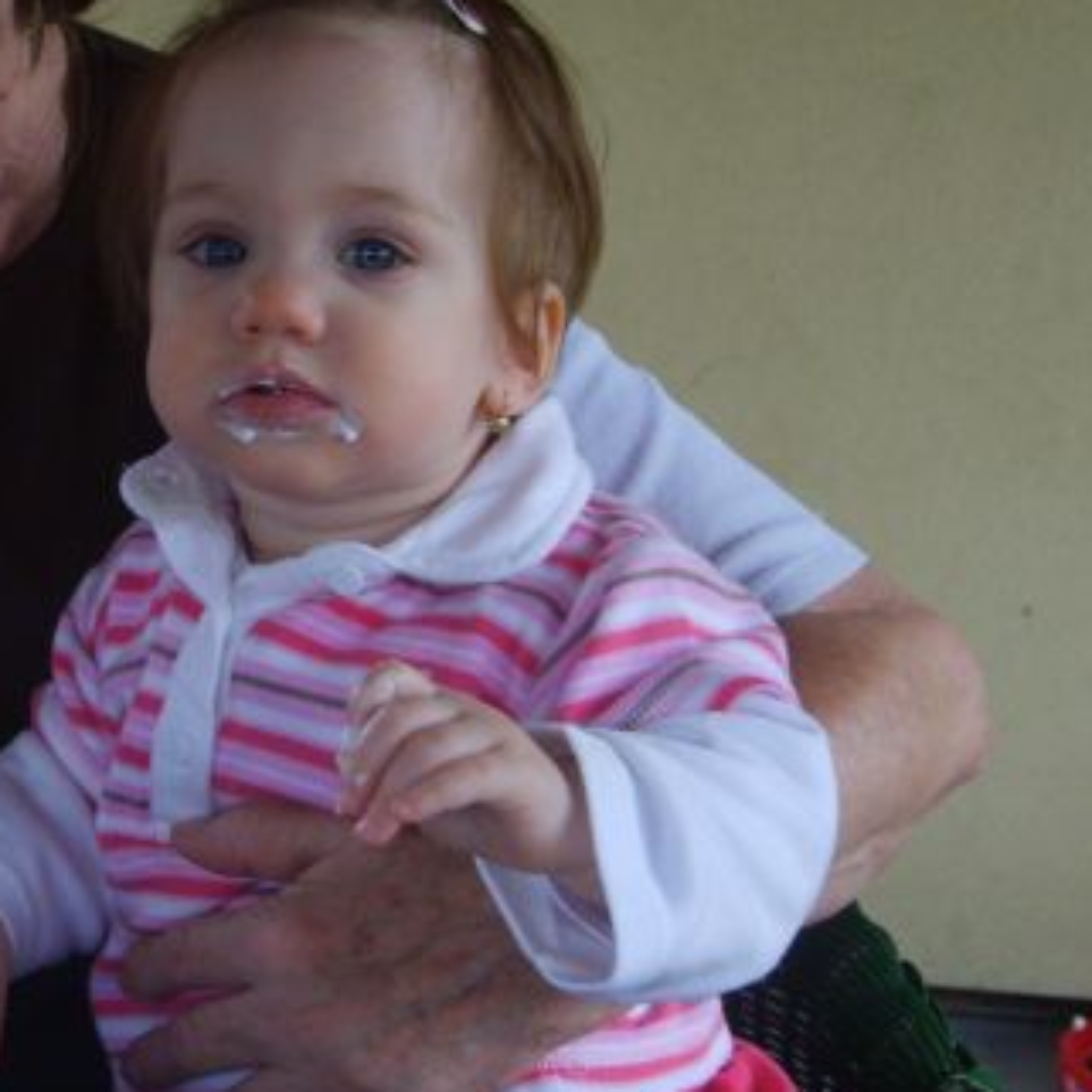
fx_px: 3069
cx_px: 408
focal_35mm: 86
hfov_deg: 20.1
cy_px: 572
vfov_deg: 20.2
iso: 123
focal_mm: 8.7
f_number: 3.3
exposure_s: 1/45
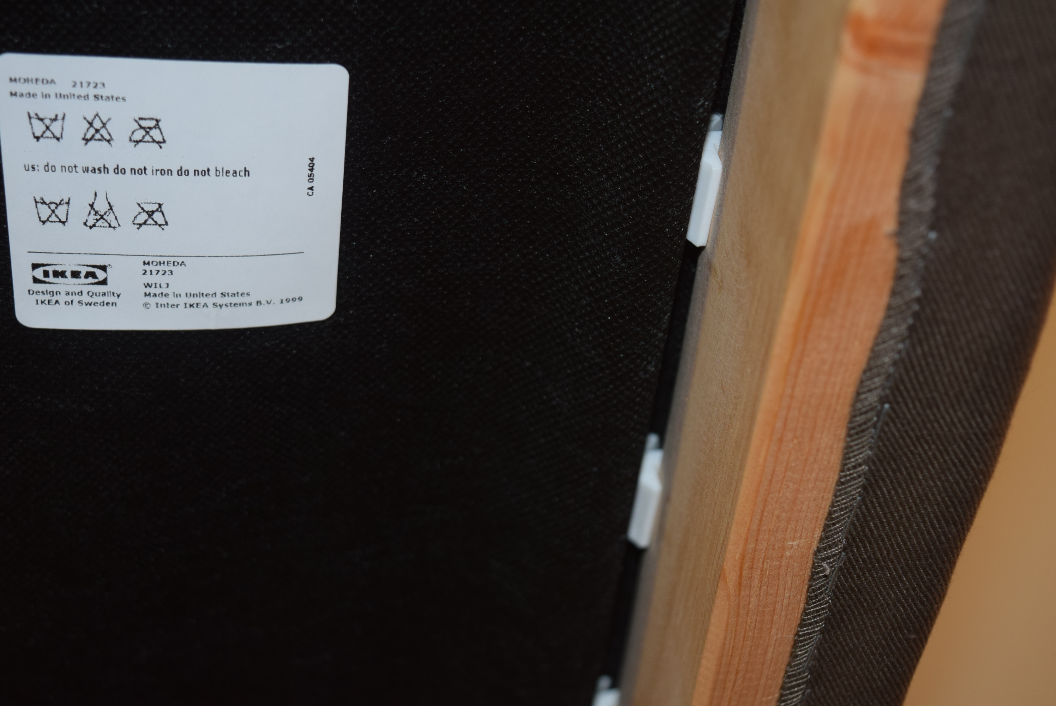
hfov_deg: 29.2
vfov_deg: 19.8
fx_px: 2026
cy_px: 353
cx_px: 528
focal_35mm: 69
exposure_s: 1/30
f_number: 5
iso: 560
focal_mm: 46
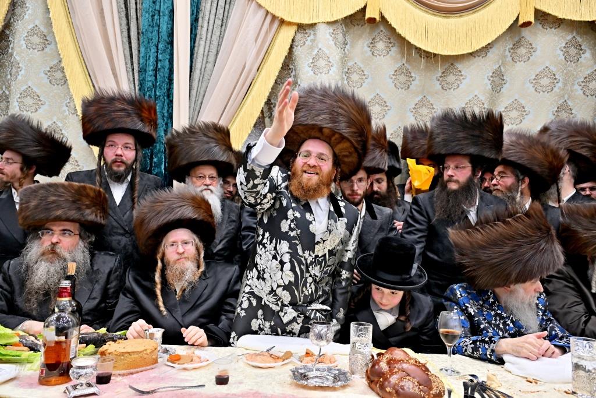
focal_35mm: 24
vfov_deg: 53.1
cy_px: 199
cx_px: 298
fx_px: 397
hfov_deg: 73.7
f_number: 4
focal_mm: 24
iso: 800
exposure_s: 1/200
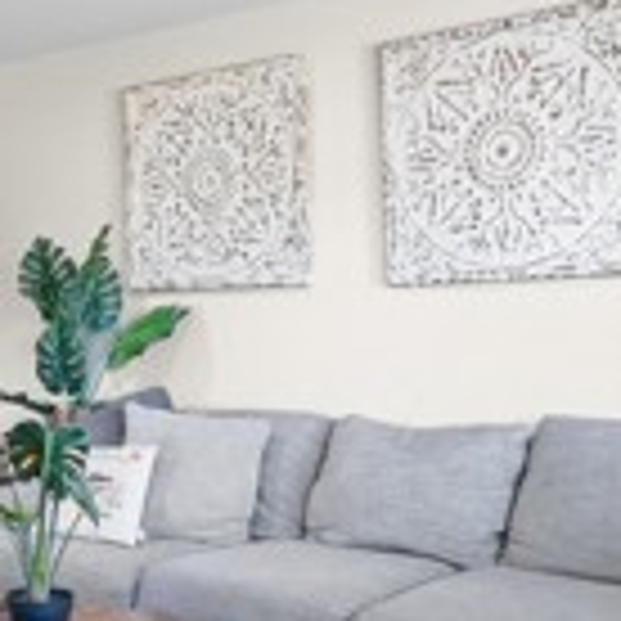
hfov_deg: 29.4
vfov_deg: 31.1
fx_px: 1116
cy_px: 331
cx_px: 27
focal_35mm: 55
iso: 200
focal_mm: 14
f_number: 9
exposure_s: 2
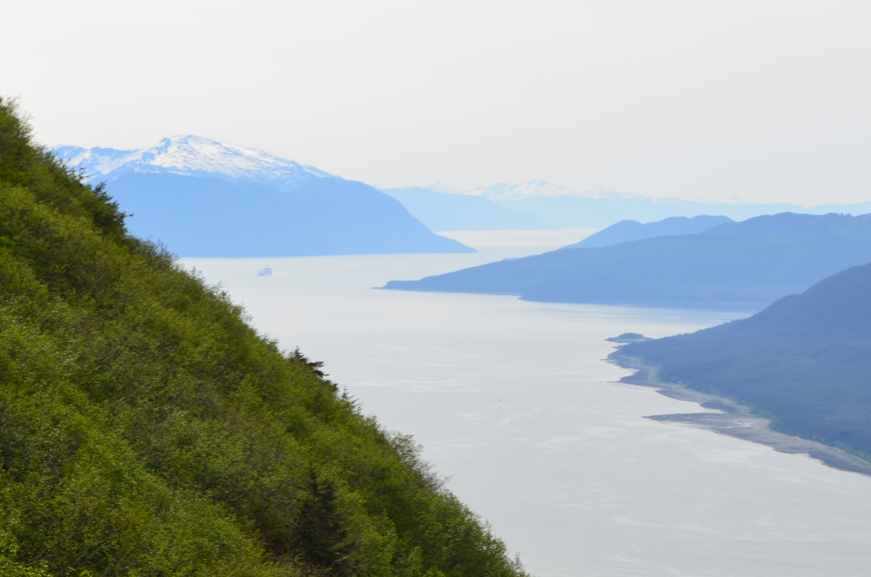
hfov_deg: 14.2
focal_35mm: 145
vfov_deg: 9.4
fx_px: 3498
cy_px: 188
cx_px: 496
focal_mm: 55
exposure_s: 1/160
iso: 100
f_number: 11
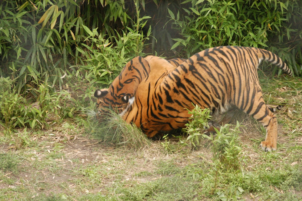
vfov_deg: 8.3
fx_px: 1383
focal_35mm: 165
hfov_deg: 12.5
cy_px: 100
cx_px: 151
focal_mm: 110
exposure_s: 1/400
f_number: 5
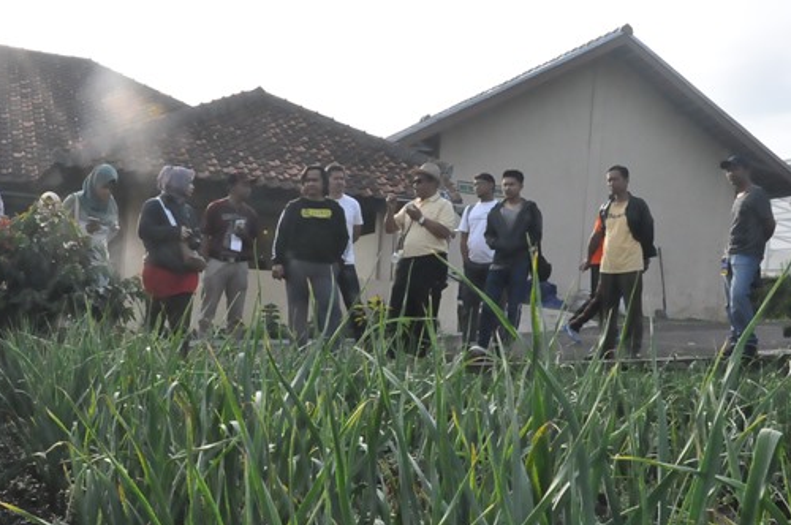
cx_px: 351
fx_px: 1075
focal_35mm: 49
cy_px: 301
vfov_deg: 27.4
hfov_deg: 40.3
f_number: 22
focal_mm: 26
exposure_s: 1/500
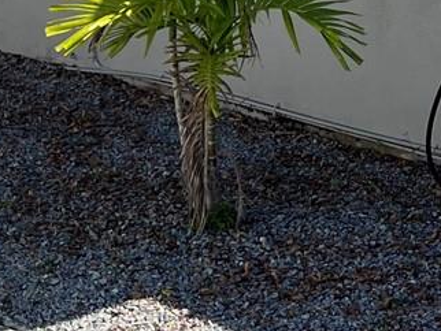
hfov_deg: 14.6
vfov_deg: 10.8
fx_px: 1645
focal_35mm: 129
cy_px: -248
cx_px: 572
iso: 50
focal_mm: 5.7
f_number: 1.5
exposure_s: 1/2762
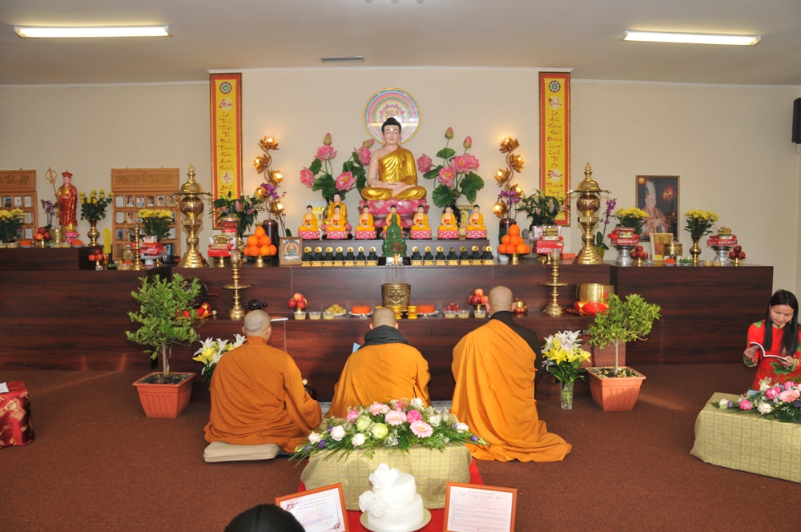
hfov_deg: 67.4
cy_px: 266
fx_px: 600
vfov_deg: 47.8
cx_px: 400
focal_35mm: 27
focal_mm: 18
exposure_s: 1/125
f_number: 5.6
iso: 400
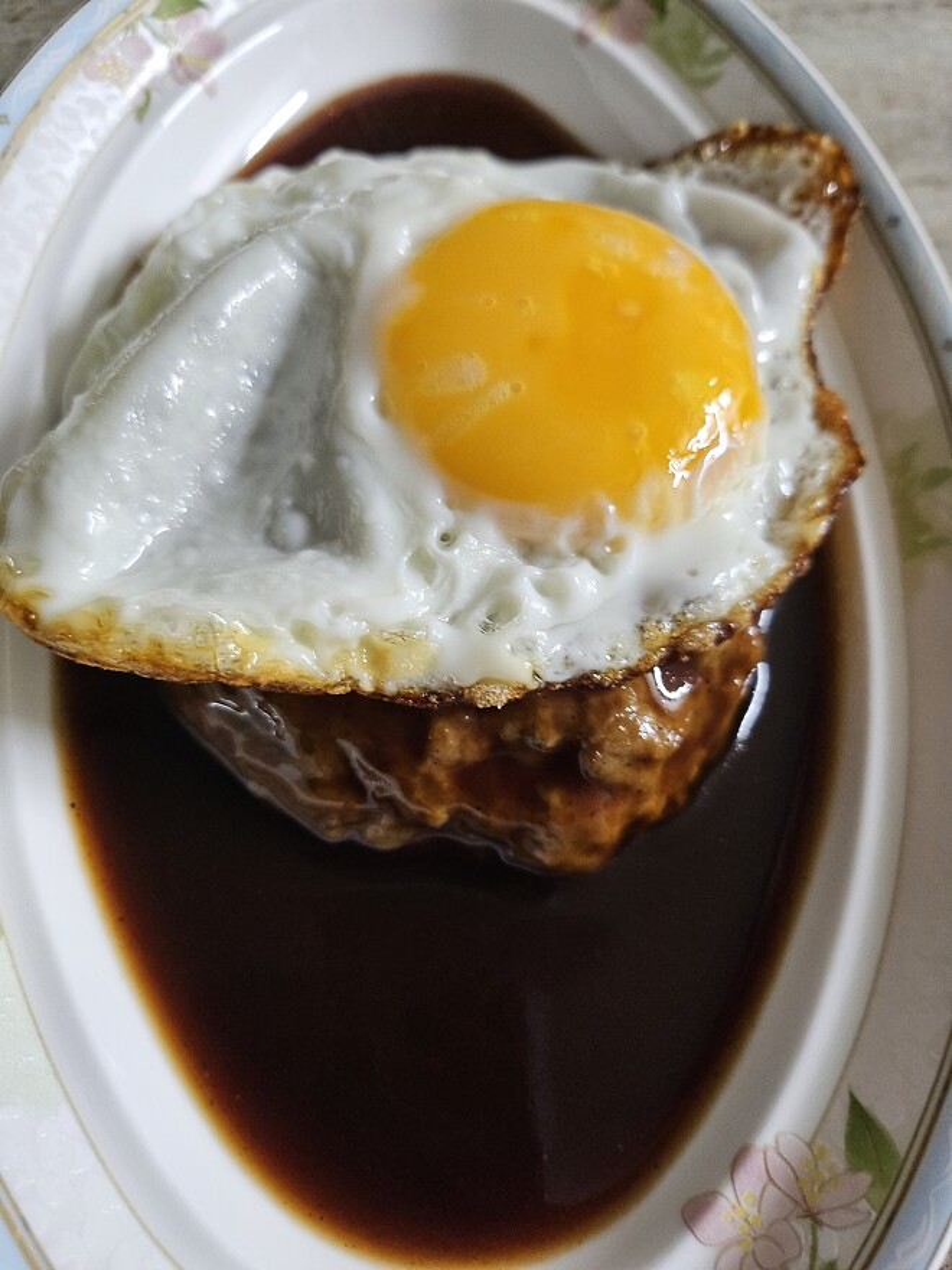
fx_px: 880
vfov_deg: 71.6
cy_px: 635
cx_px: 476
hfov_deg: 56.8
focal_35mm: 24
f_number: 1.8
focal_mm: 5
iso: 640
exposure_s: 1/60
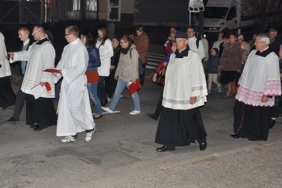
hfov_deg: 37.3
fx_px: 415
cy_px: 80
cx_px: 106
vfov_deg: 25.5
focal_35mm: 53
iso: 2000
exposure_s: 1/60
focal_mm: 26
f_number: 5
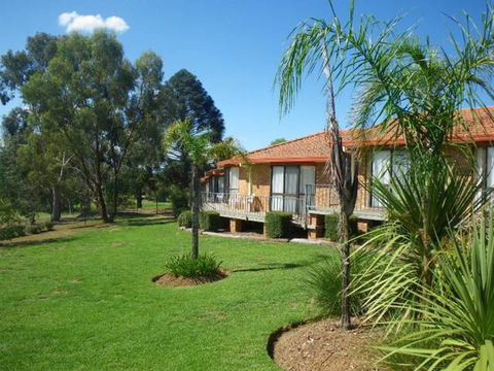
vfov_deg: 49.7
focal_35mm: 28
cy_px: 186
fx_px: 400
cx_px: 247
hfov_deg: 63.4
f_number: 4.2
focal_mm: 5
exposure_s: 1/250
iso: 50
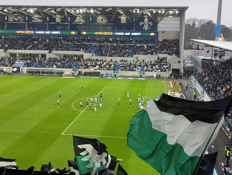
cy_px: 88
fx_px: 329
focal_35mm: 49
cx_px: 116
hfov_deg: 38.9
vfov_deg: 29.8
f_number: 1.88
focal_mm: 5.56
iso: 64
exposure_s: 1/100
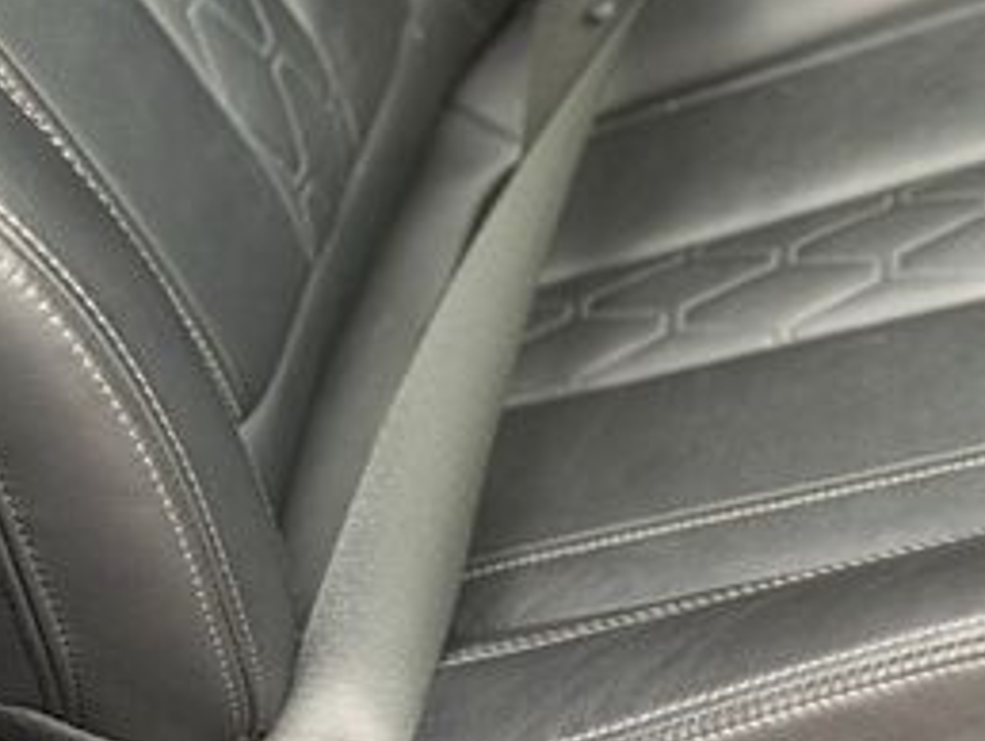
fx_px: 3389
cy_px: 405
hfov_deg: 16.0
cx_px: 1138
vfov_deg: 12.5
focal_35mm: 119
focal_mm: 6.76
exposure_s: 1/60
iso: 250
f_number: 1.78
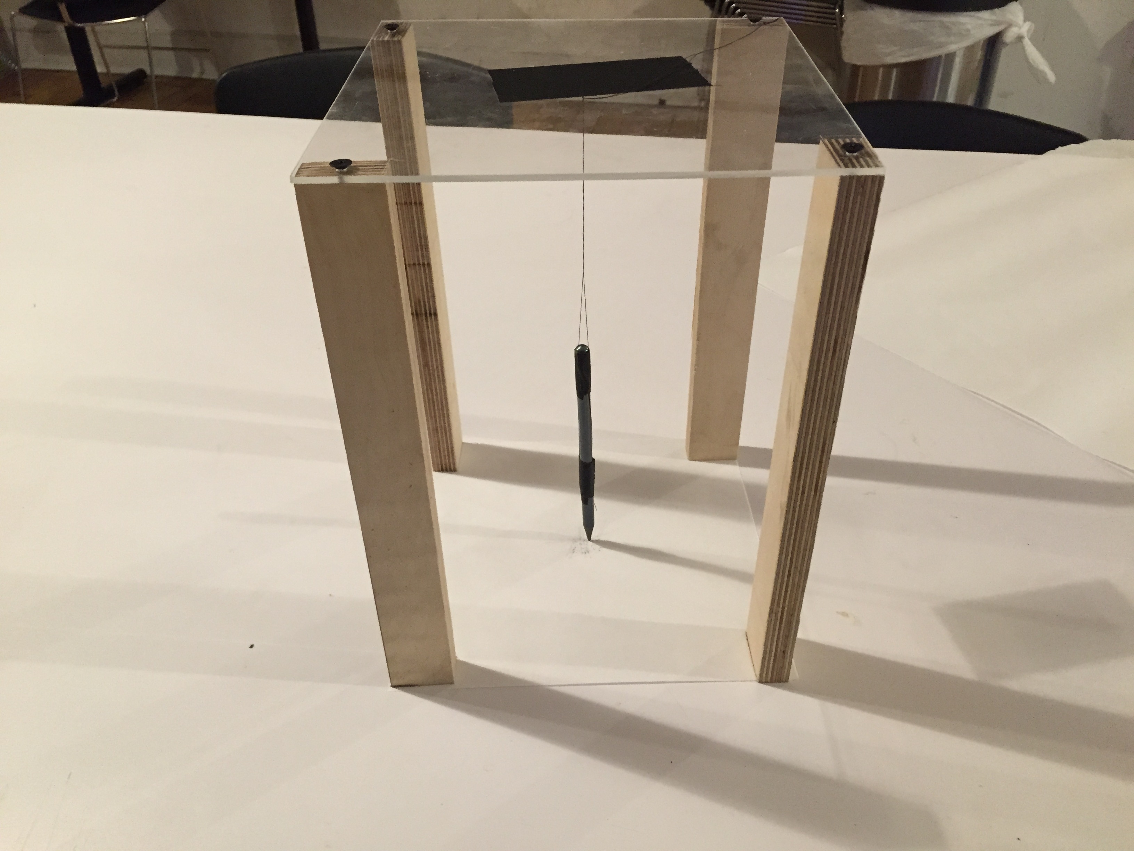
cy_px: 426
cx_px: 567
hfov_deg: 61.7
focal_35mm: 29
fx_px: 950
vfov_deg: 48.2
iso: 250
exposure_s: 1/24
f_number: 2.2
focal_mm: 4.15
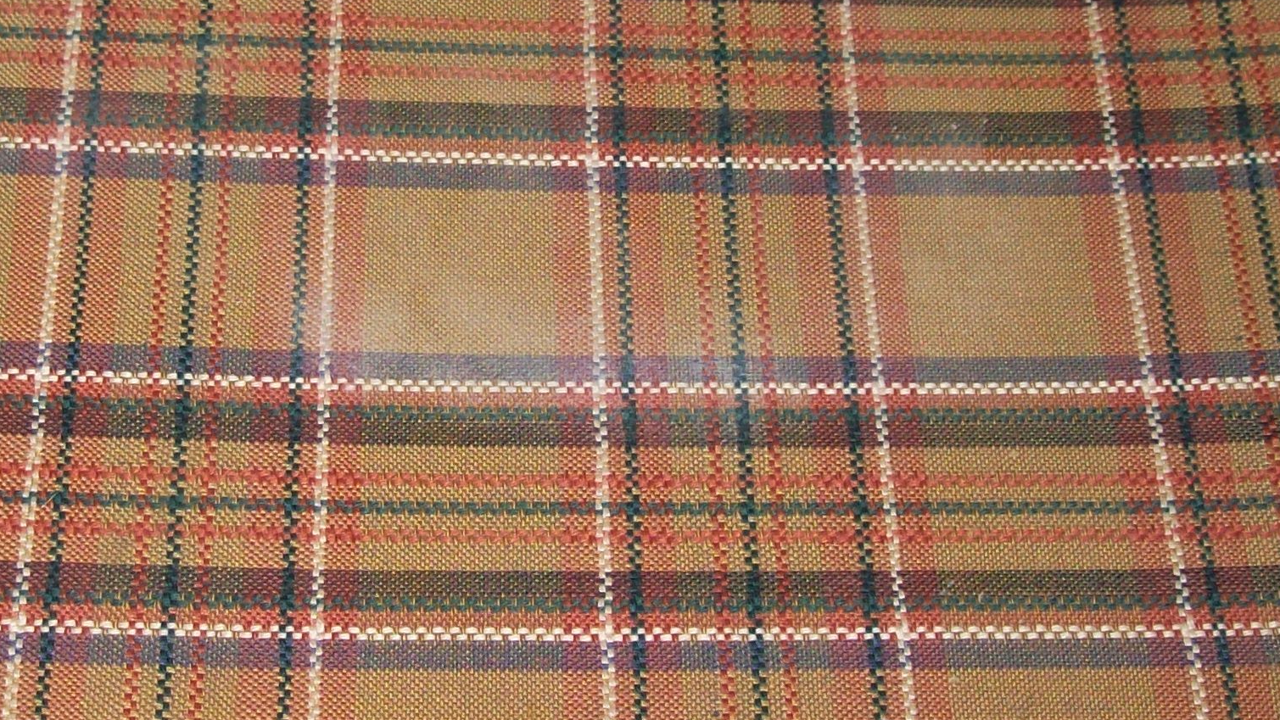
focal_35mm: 74
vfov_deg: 16.3
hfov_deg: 28.5
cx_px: 487
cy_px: 243
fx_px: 2512
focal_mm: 6
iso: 80
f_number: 2.7
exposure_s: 1/64
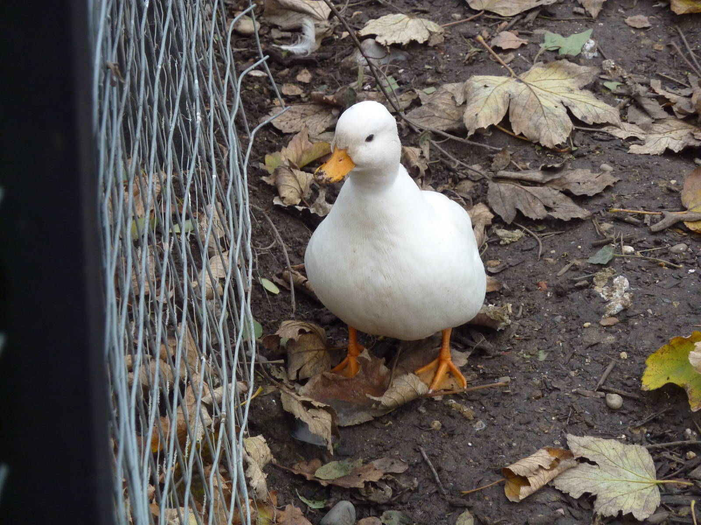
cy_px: 262
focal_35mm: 182
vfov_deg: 8.2
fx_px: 3686
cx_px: 350
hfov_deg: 10.9
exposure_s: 1/125
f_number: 4.5
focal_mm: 29.9
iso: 200
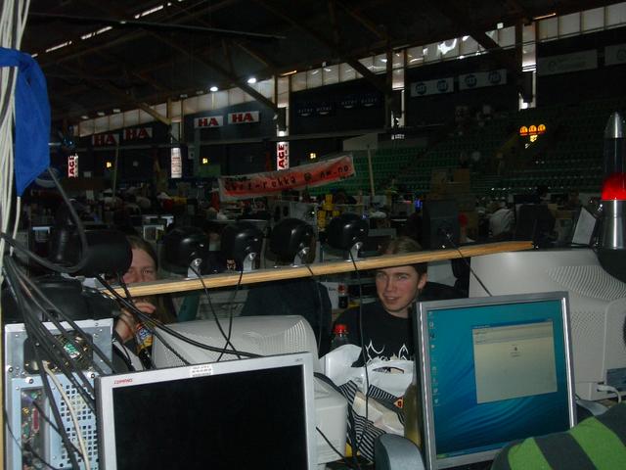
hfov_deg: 38.9
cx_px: 313
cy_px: 235
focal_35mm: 49
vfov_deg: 29.7
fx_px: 886
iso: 100
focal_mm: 8.2
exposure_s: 1/60
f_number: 3.1
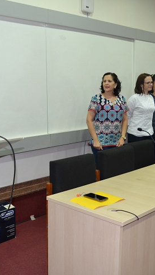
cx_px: 54
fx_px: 314
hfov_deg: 27.6
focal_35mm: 43
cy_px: 138
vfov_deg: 47.4
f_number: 3.5
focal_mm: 18
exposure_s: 1/60
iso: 1800
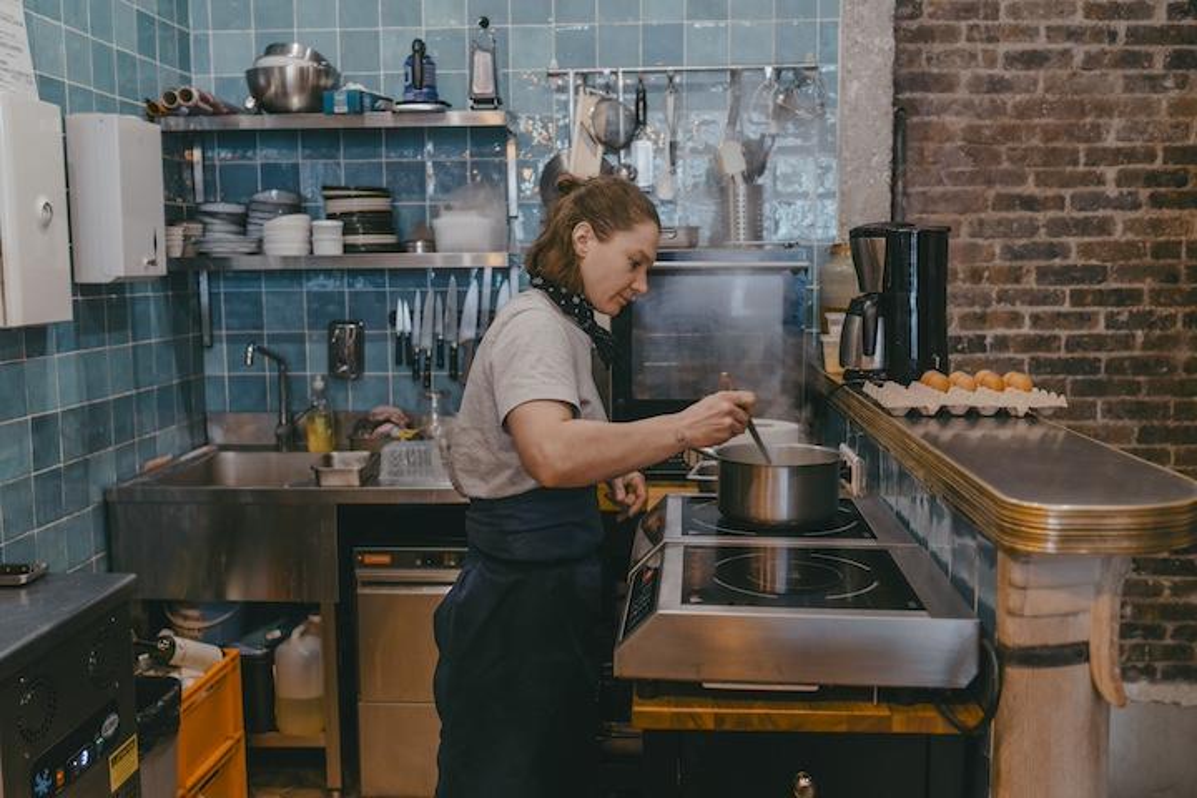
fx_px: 1164
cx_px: 598
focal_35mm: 35
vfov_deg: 37.9
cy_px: 399
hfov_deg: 54.4
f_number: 3.2
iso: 800
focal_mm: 35
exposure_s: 1/30
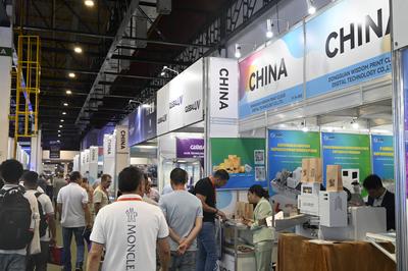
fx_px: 430
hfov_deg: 50.7
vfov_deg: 35.0
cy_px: 136
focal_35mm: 38
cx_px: 204
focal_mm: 38
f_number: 4
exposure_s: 1/125
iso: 1100
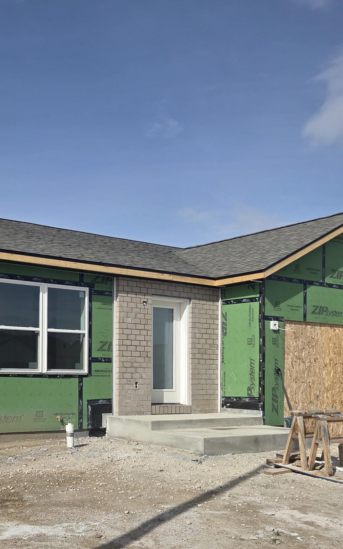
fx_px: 658
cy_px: 351
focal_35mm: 44
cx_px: 109
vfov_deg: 44.8
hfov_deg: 29.0
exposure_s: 1/7891
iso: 64
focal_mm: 5.4
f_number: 1.8
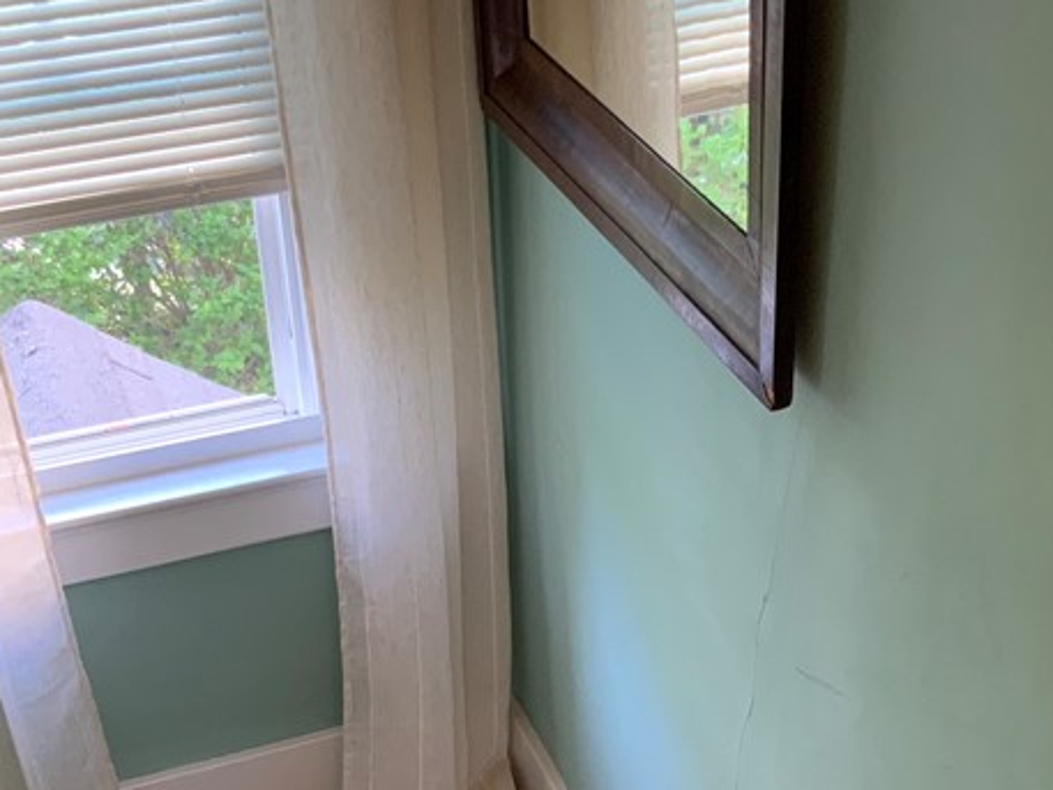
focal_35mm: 65
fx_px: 1978
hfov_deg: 29.8
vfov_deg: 22.3
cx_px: 571
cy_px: 624
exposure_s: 1/60
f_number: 1.8
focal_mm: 3
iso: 100
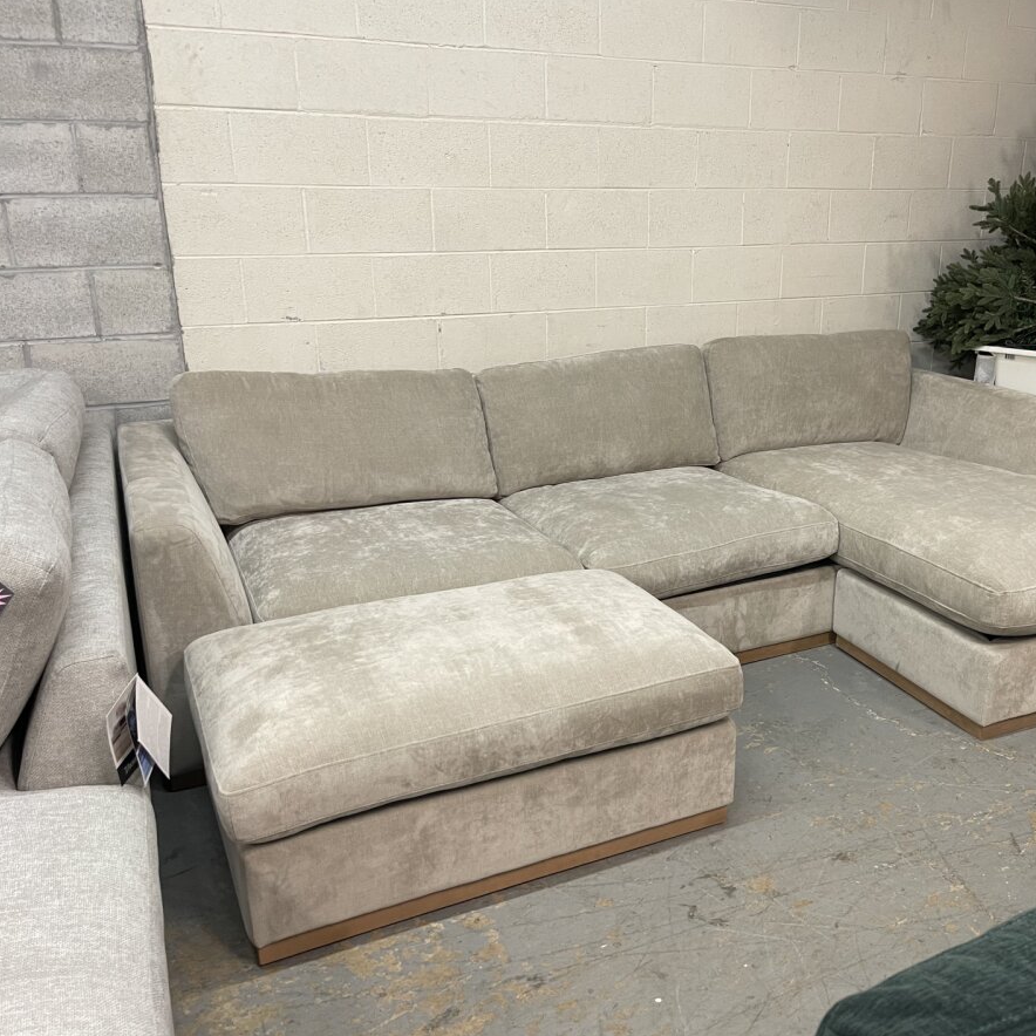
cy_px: 514
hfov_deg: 53.3
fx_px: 1016
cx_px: 661
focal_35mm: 30
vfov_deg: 54.0
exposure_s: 1/60
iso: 160
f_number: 1.6
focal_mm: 5.1
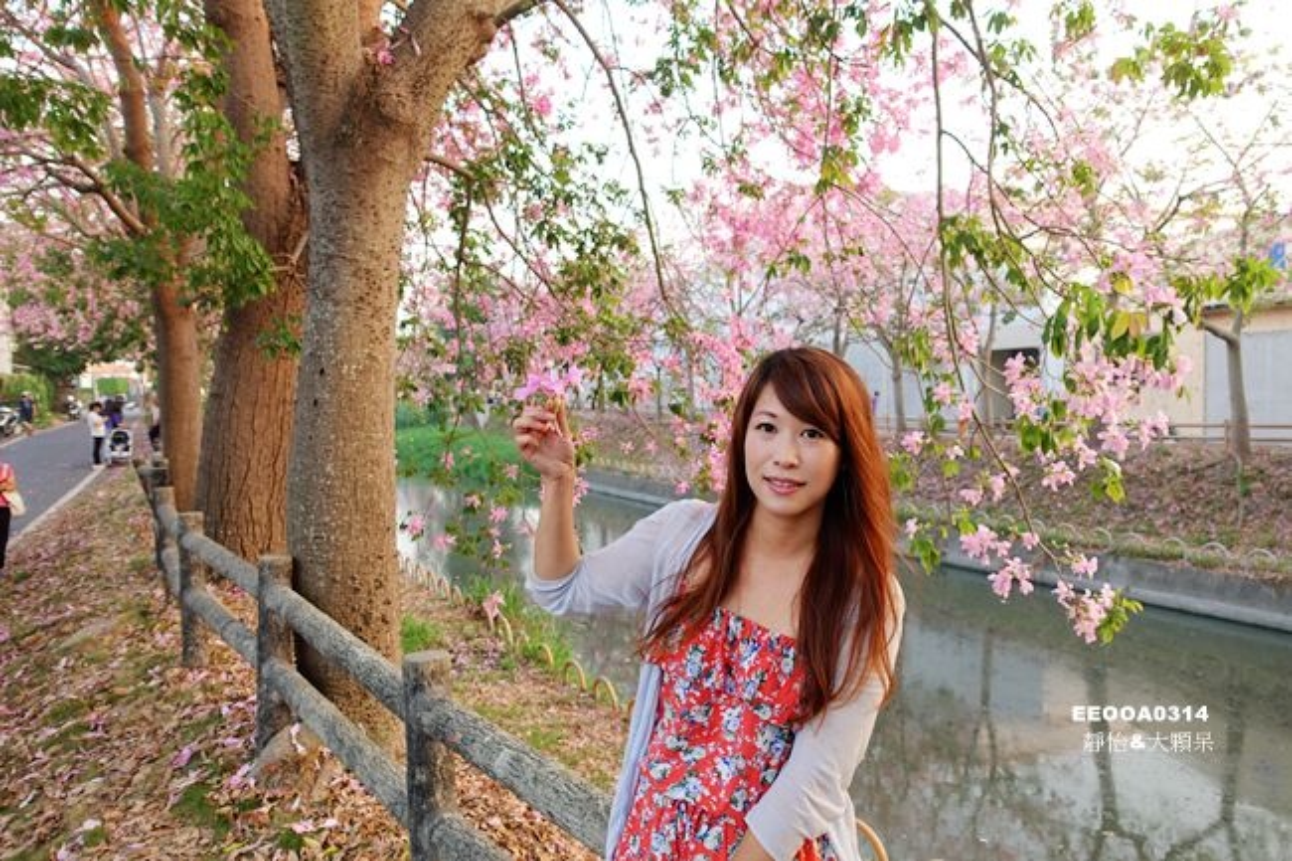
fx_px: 861
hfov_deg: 73.8
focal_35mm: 24
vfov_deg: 53.1
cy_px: 430
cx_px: 646
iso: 125
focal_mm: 8.8
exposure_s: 1/60
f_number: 2.8
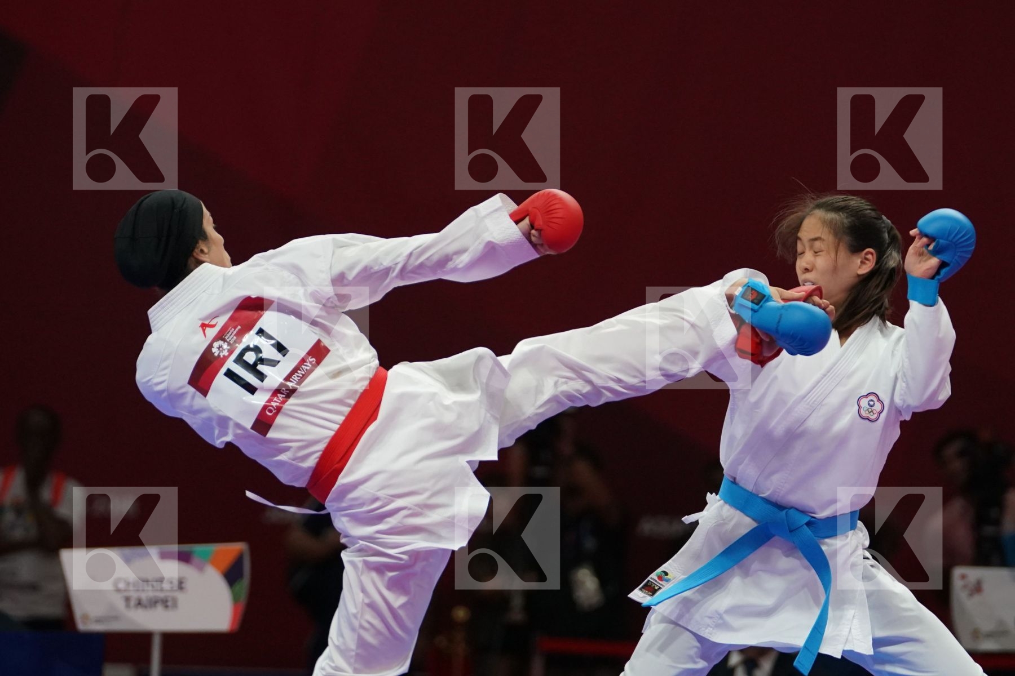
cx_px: 508
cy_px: 338
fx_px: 8993
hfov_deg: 6.5
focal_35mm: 319
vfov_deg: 4.3
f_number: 4
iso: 3200
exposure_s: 1/1000
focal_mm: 213
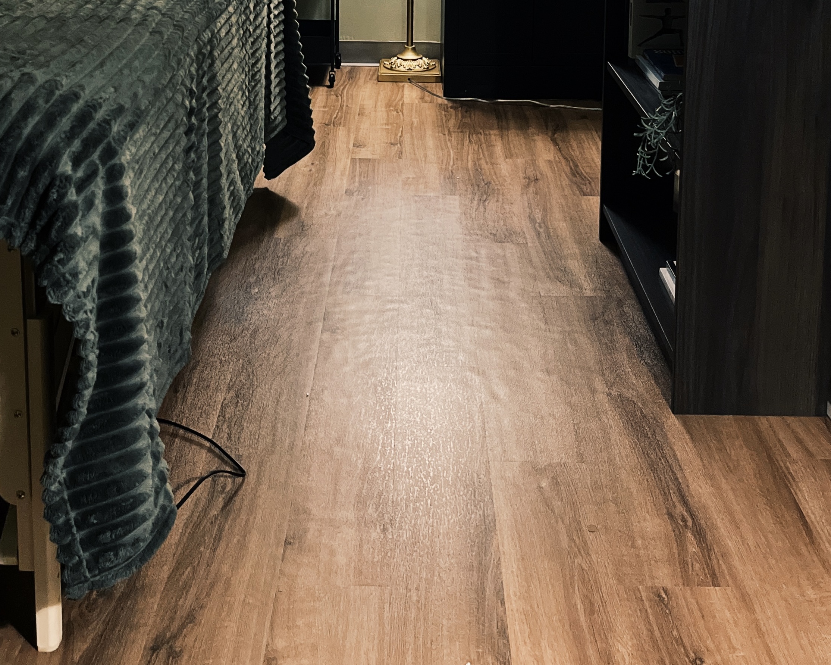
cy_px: -18
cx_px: 340
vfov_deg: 31.9
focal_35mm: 43
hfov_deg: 42.7
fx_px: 1057
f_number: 1.6
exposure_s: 1/40
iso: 500
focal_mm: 5.1
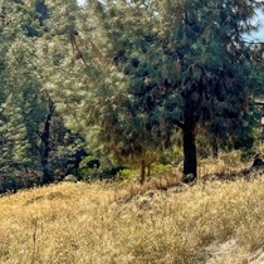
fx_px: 604
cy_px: 165
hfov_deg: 22.1
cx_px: 346
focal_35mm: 70
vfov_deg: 24.6
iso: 50
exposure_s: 1/4274
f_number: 1.5
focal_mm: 5.7
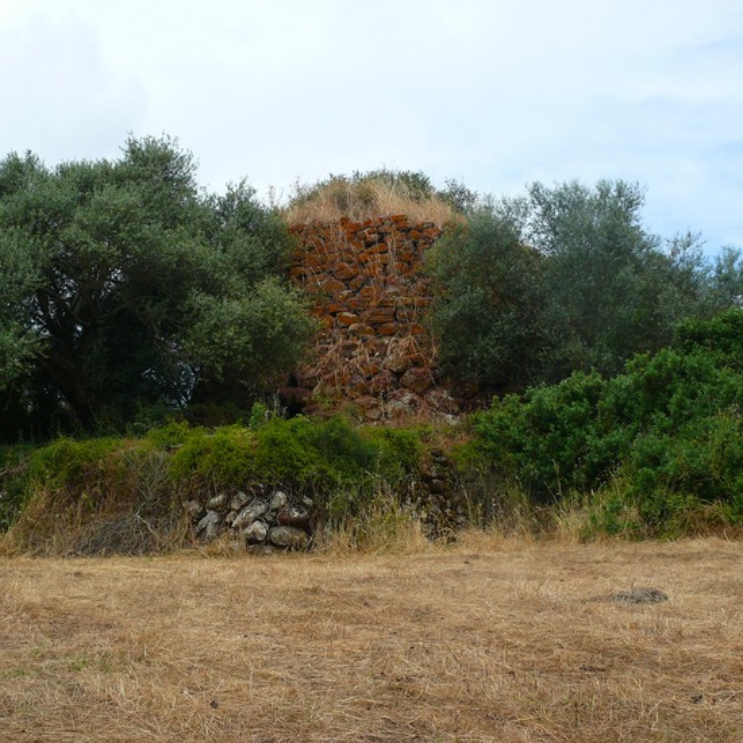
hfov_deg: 35.8
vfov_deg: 36.1
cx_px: 265
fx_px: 1141
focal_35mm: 47
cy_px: 370
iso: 100
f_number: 4.5
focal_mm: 8.3
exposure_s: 1/200
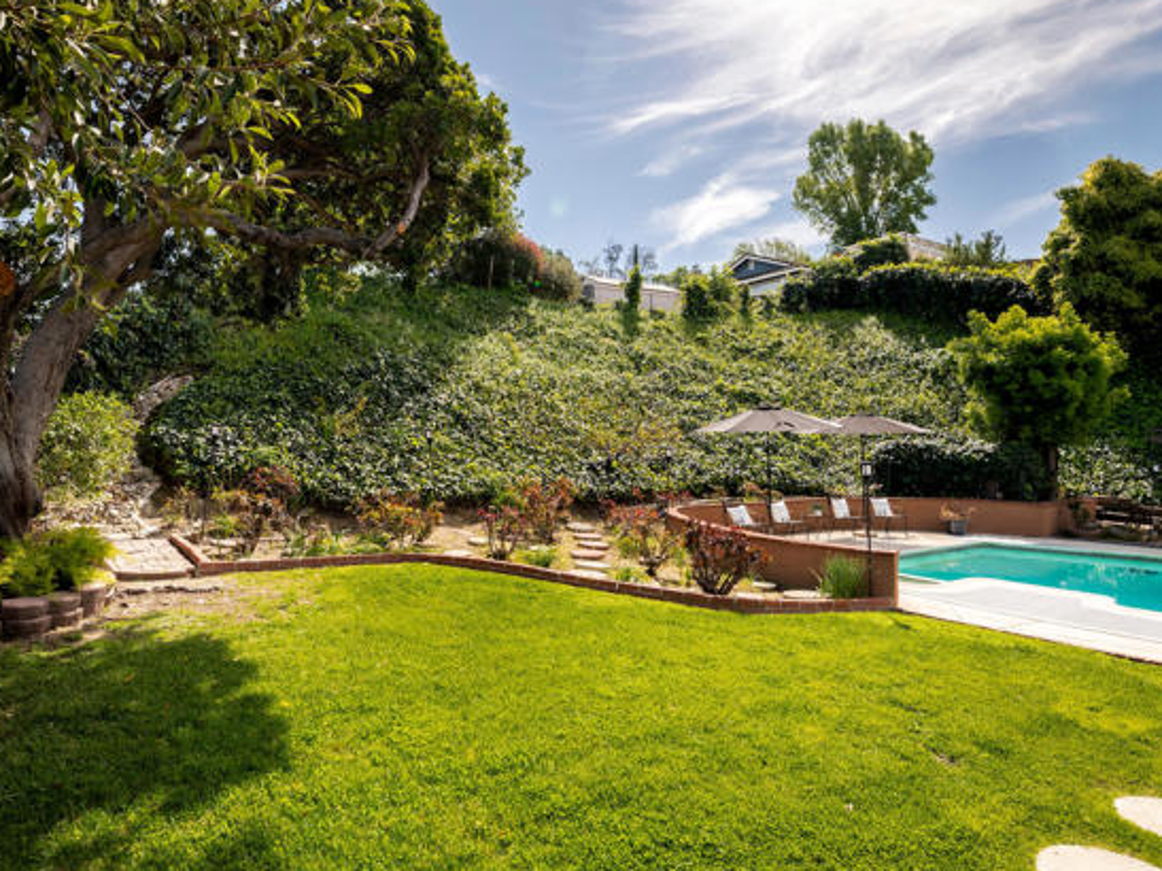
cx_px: 495
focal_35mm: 27
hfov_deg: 65.0
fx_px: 906
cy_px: 426
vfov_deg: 51.3
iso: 64
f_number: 10
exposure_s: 1/125
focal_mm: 24
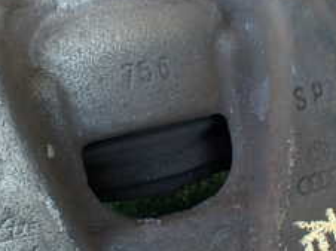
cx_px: 153
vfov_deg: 17.3
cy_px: 150
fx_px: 824
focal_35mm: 85
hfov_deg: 23.0
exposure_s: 1/60
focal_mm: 5.79
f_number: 2.4
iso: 160
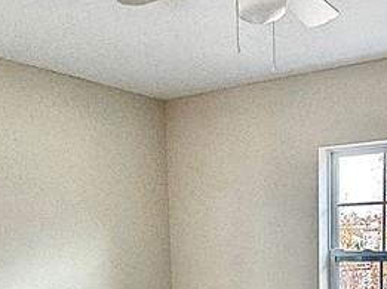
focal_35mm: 55
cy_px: 319
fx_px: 614
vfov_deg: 24.7
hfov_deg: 34.3
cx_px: 288
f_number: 2.2
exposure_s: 1/120
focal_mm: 2.22
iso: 125
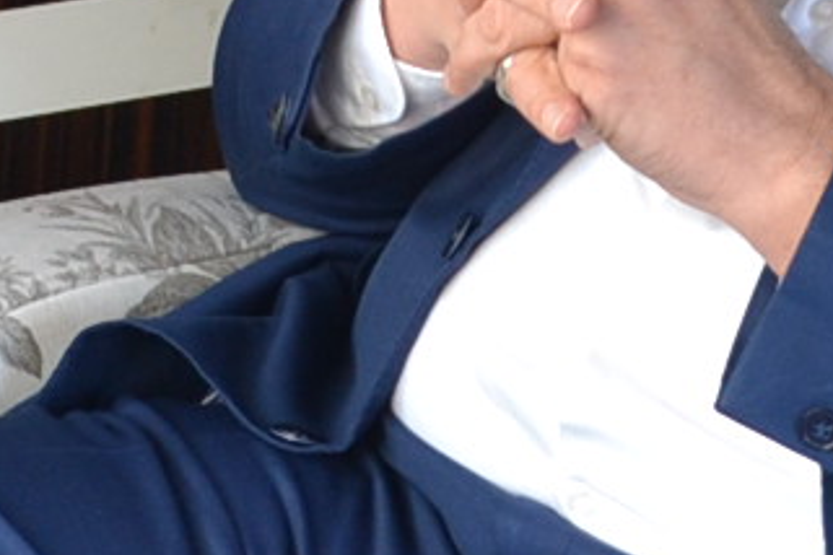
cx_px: -563
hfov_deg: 9.2
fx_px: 4974
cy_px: -327
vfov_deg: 6.3
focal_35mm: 215
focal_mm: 20
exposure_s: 1/60
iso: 450
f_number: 3.5
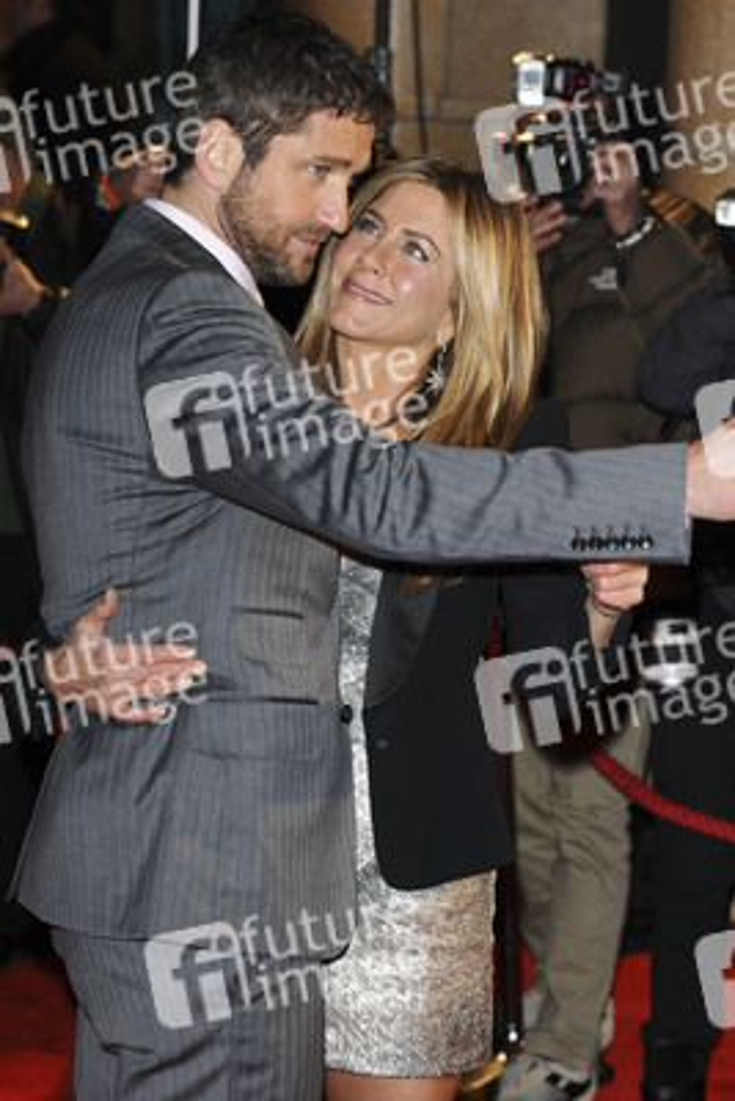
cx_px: 368
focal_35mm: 120
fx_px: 3672
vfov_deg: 17.1
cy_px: 550
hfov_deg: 11.4
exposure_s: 1/250
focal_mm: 80
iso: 400
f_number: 5
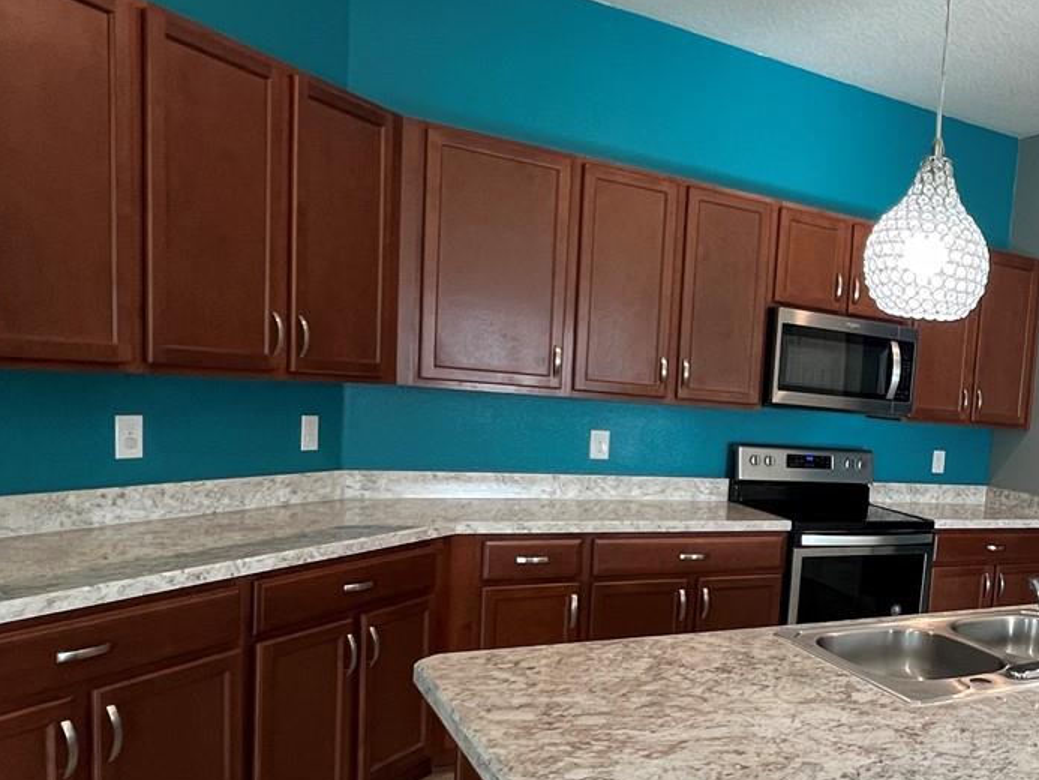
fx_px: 901
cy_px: 513
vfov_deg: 46.2
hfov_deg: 52.3
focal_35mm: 30
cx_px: 946
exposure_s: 1/120
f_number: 1.8
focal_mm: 1.57
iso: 250
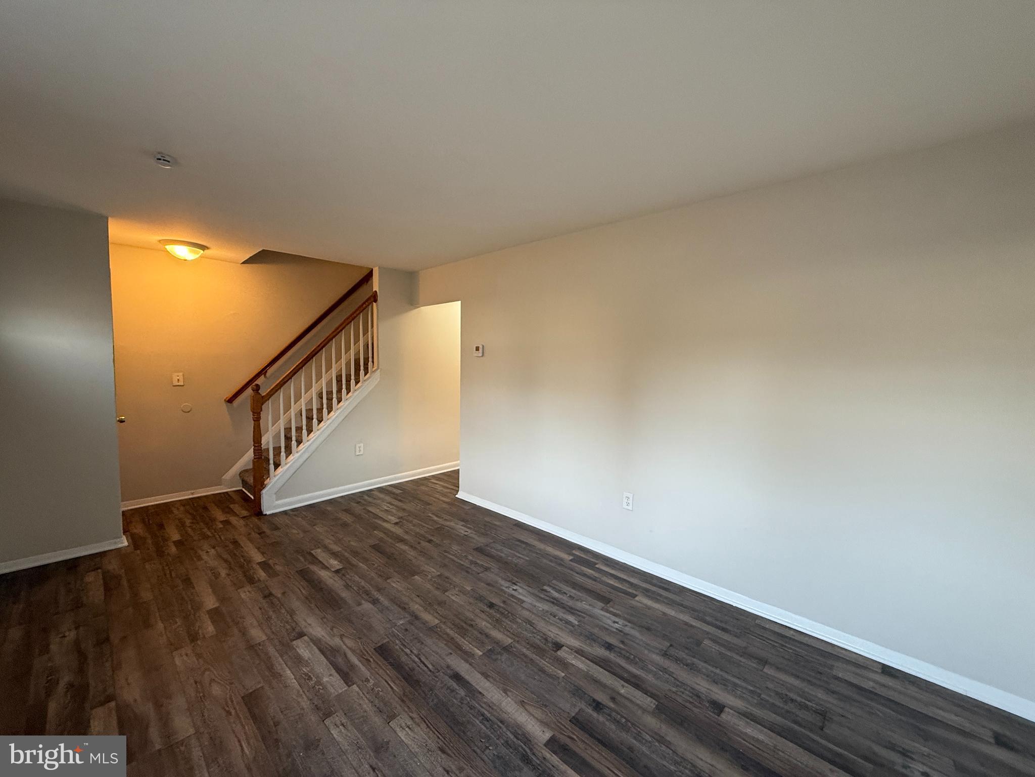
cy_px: 388
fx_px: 419
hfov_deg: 102.1
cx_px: 518
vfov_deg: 85.7
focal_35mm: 14
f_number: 2.2
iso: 250
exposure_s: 1/99
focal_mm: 2.22
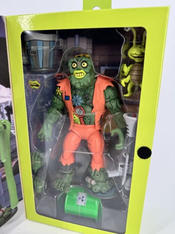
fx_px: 162
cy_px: 117
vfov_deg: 71.7
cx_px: 88
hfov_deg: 56.7
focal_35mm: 24
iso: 80
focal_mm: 6.76
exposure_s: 1/506
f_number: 1.78
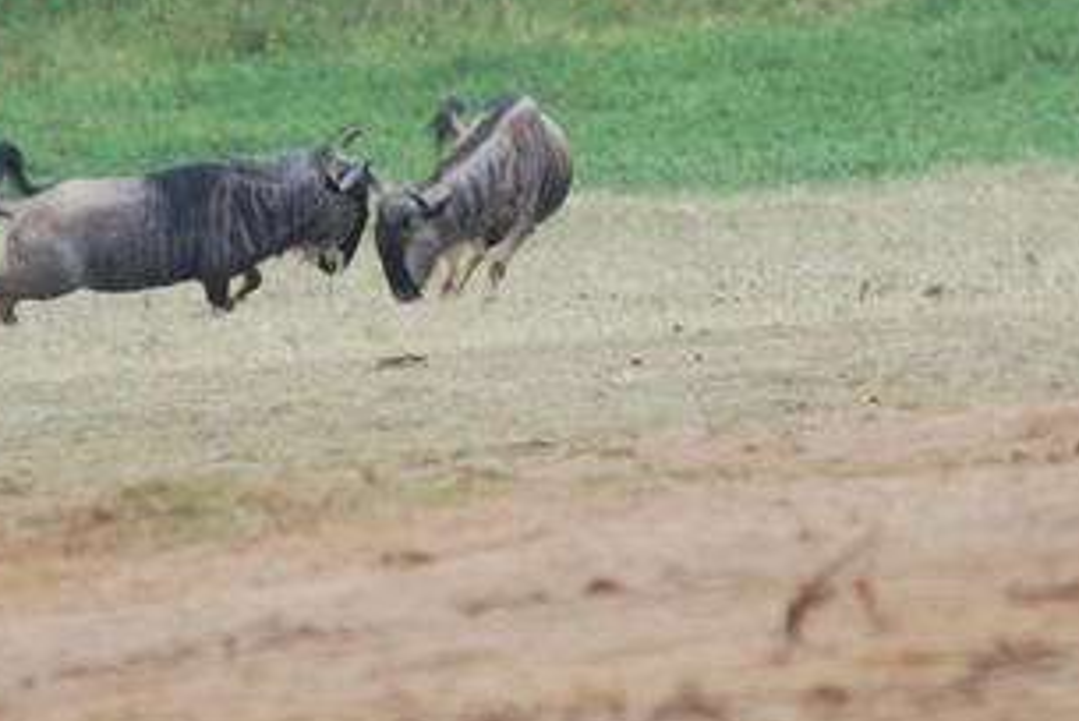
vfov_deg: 1.0
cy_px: 216
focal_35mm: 1376
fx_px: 41280
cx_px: 619
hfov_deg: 1.5
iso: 360
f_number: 5.6
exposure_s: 1/320
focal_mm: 400
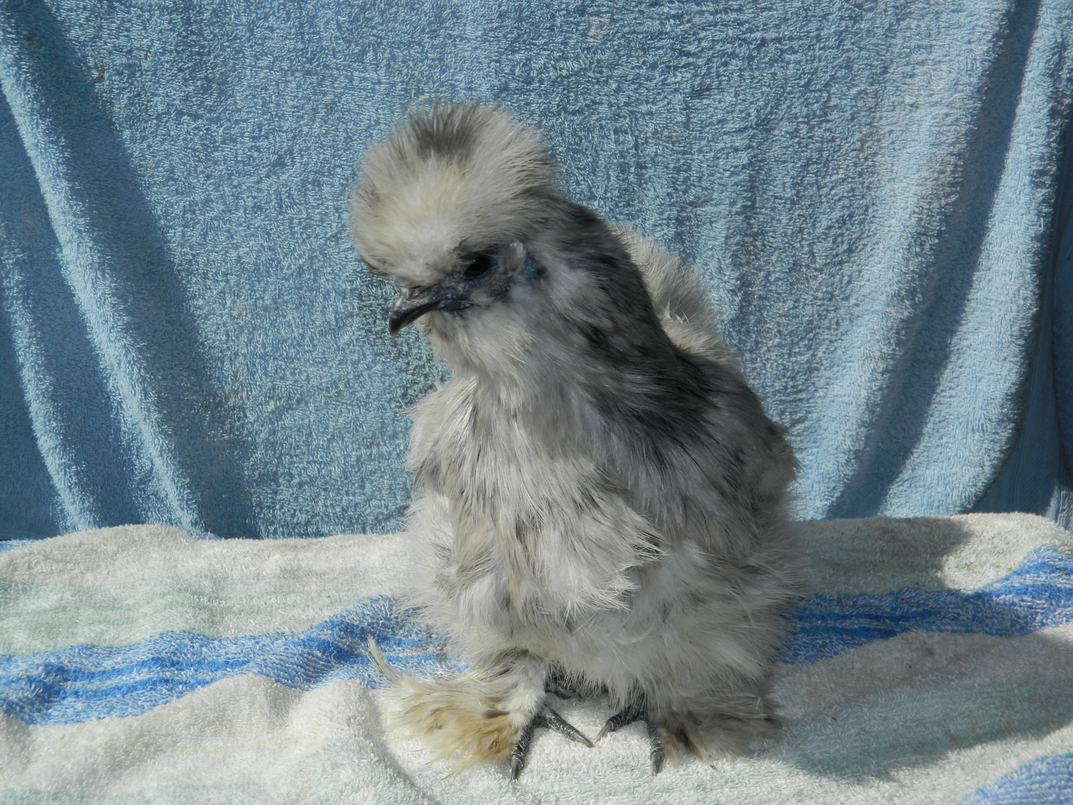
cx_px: 535
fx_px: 1550
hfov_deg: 38.2
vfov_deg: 29.1
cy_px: 400
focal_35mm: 50
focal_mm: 8.4
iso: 80
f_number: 10.2
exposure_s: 1/160
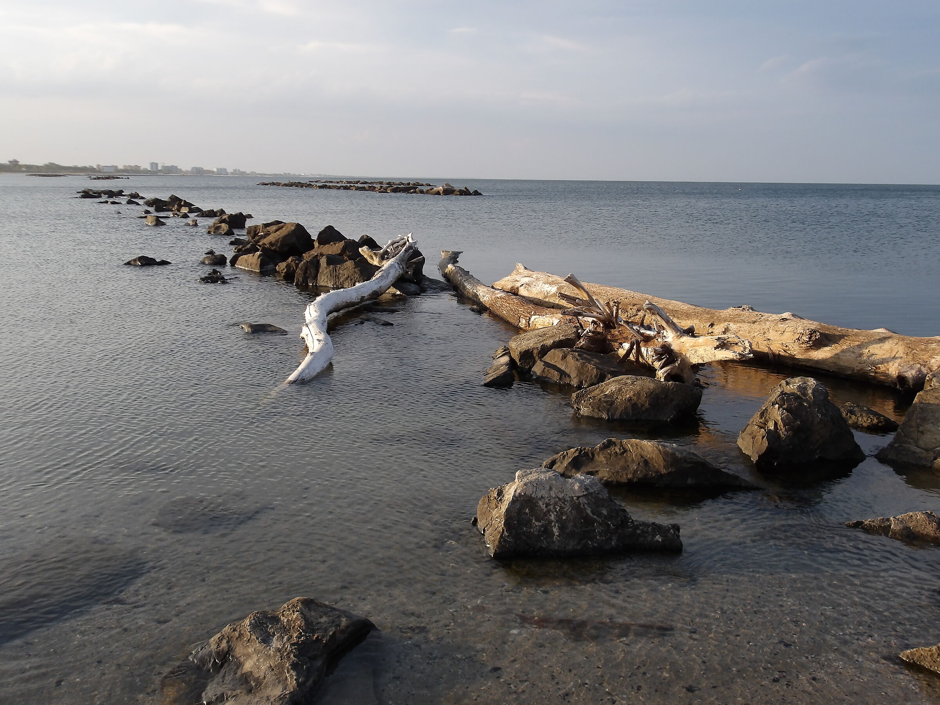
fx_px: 923
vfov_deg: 41.8
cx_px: 470
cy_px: 352
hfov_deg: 54.0
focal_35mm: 34
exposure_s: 1/493
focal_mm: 6.1
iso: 100
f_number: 3.3
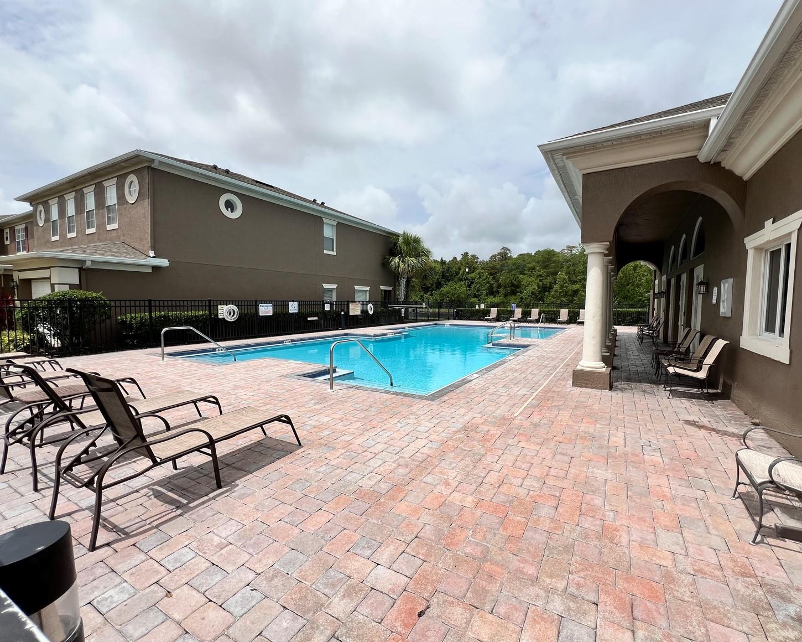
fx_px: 332
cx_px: 425
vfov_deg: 88.0
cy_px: 321
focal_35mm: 14
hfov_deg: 100.6
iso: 32
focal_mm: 1.57
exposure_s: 1/3311
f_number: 1.8
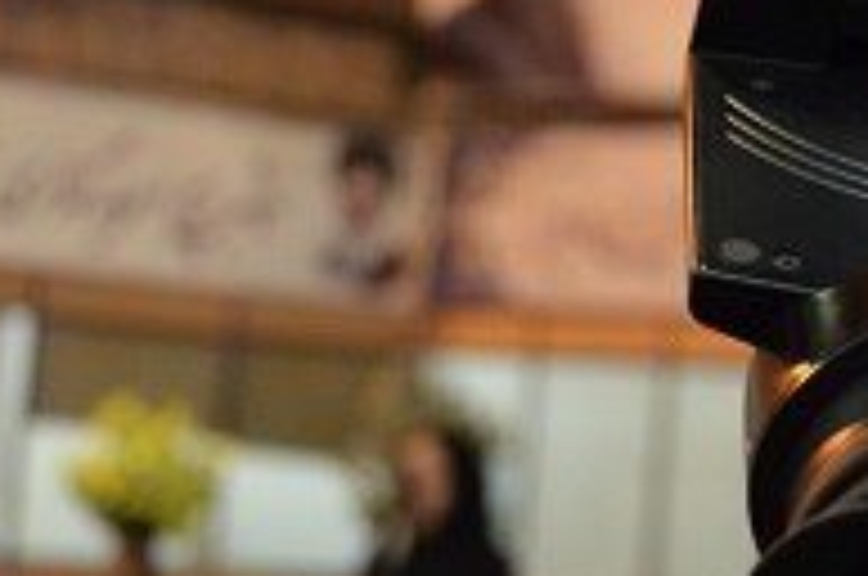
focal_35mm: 129
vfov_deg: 10.6
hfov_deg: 15.9
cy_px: 254
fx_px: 3105
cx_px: 486
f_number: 4
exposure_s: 1/30
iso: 1250
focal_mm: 26
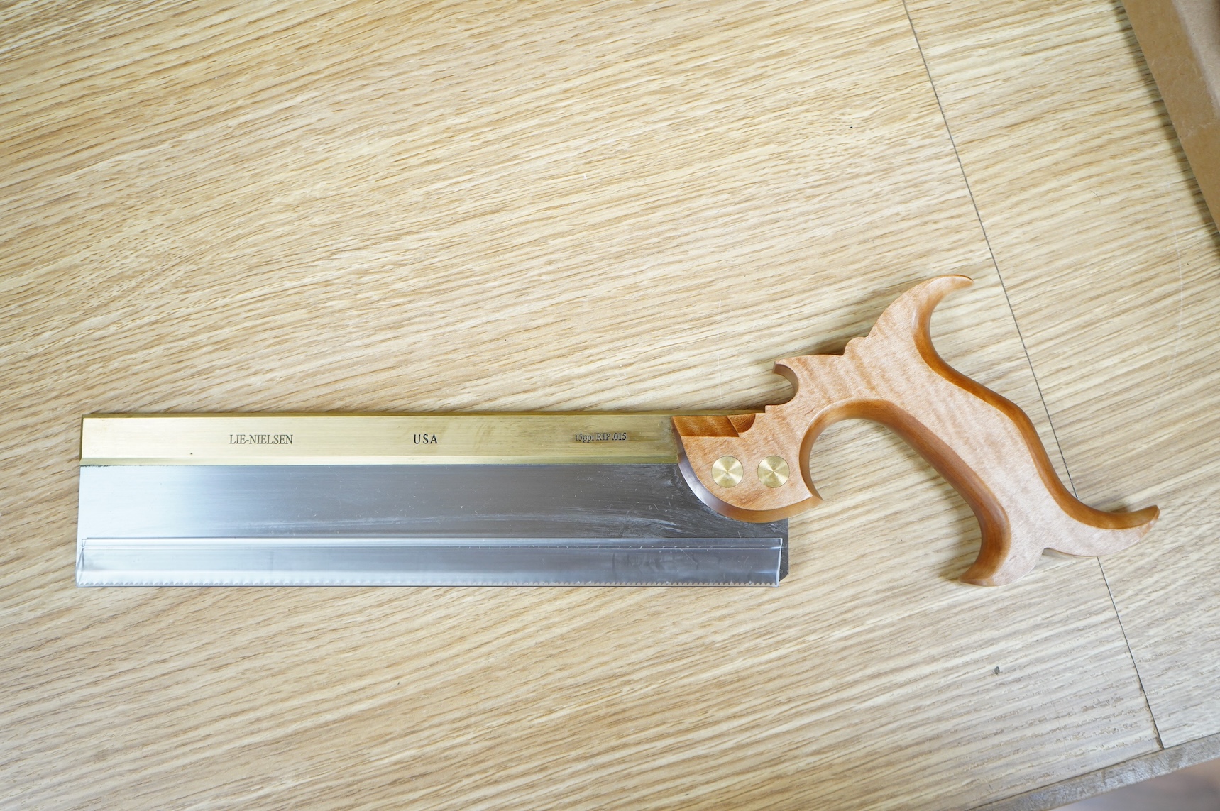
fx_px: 1490
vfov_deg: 30.5
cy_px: 406
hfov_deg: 44.5
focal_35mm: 44
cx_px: 610
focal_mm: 44
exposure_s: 1/100
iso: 2500
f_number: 5
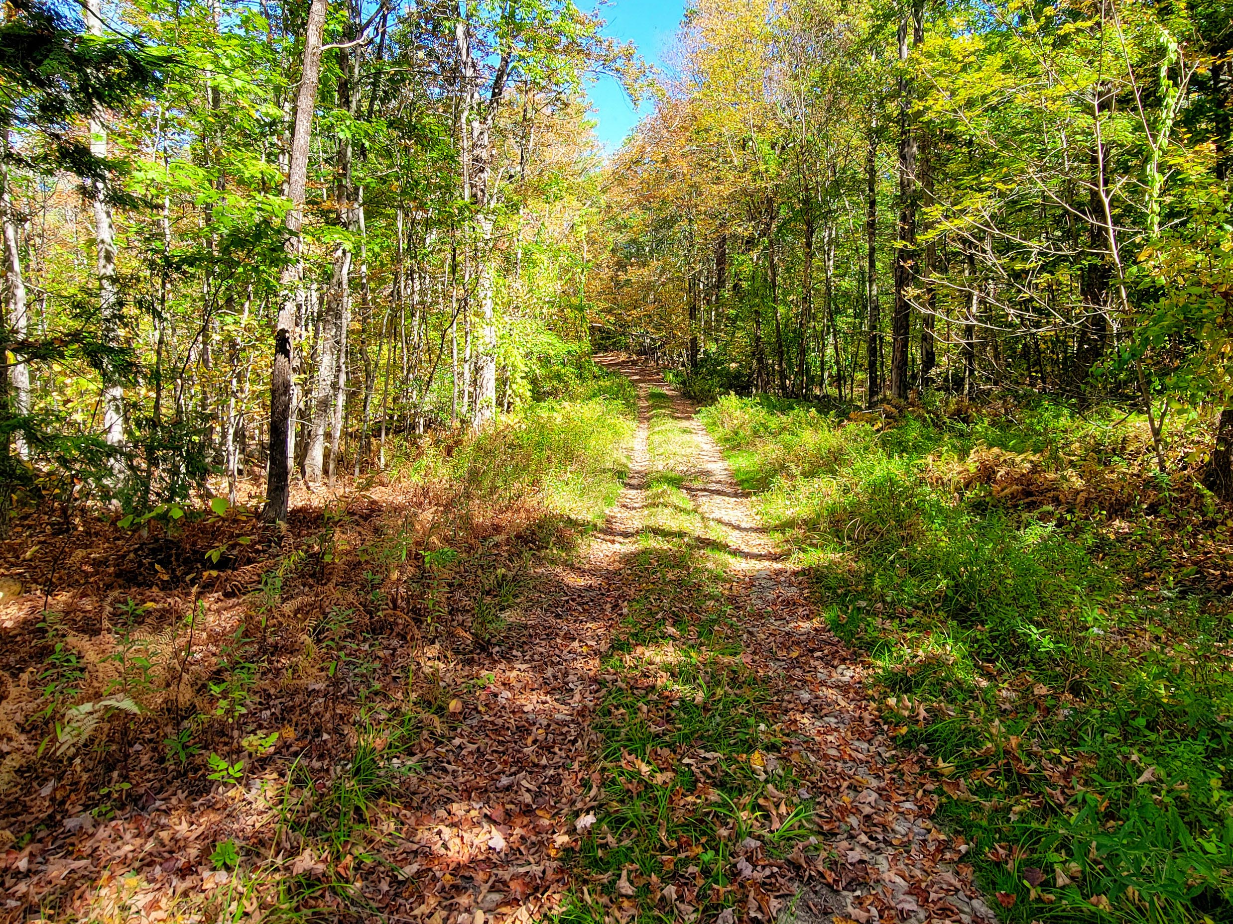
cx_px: 629
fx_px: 748
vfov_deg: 62.9
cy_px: 368
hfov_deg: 79.0
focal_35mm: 21
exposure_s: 1/250
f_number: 2.2
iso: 50
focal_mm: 2.2
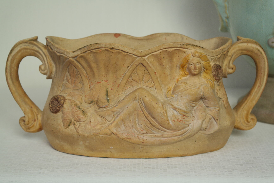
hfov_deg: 26.3
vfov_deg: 17.7
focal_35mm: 77
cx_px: 137
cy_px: 92
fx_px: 586
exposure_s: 1/30
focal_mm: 50
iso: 400
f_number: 6.3
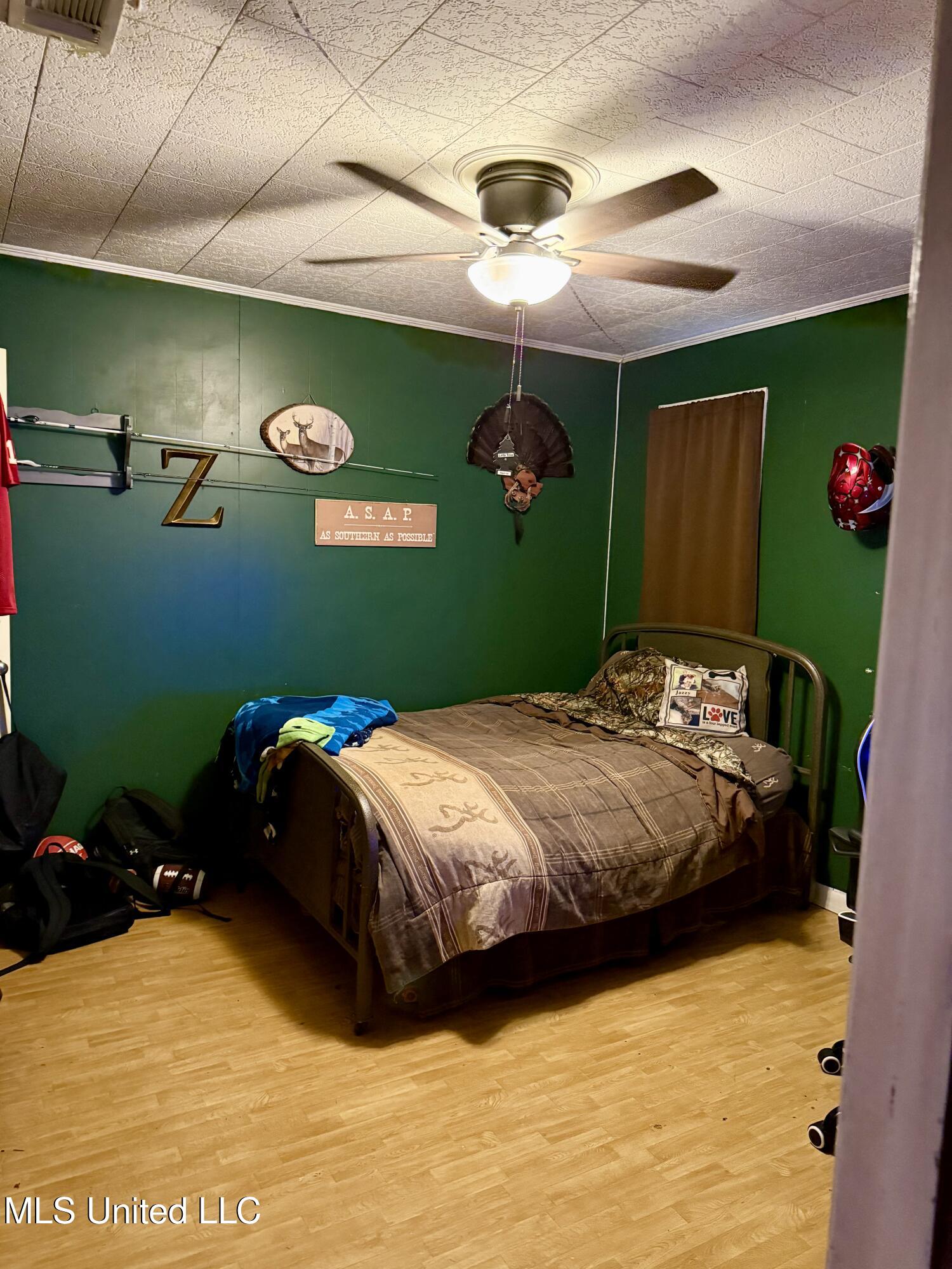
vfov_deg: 71.6
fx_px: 880
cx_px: 476
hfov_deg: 56.8
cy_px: 634
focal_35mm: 24
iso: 800
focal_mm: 6.76
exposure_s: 1/40
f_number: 1.78
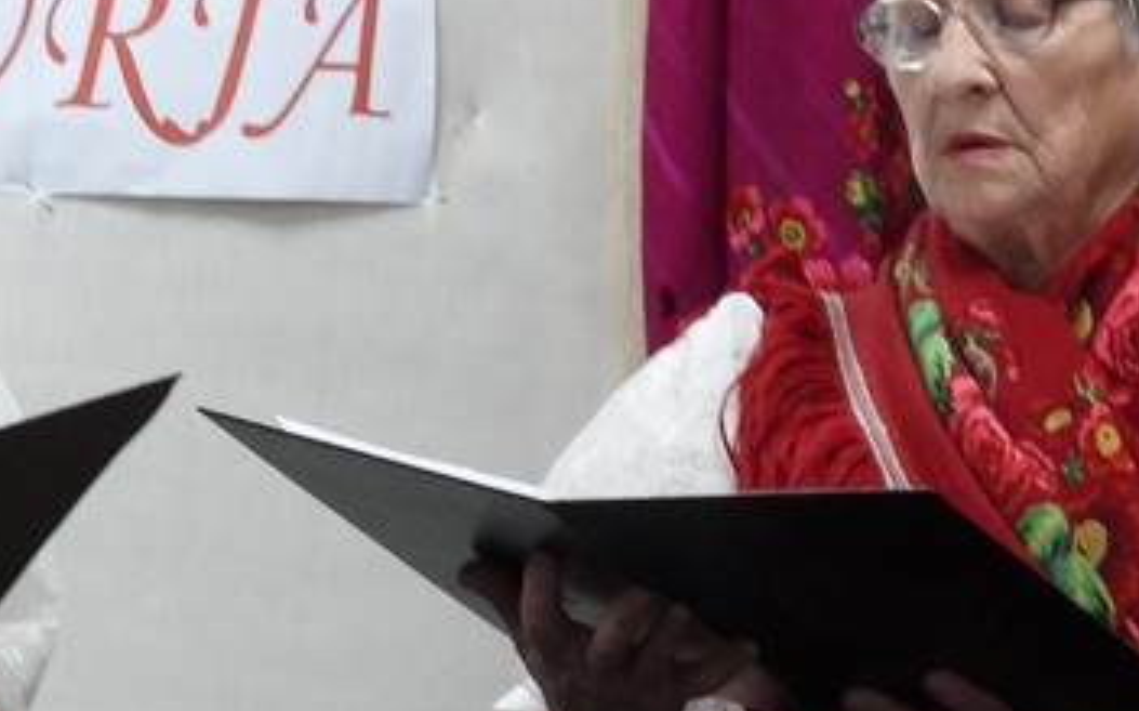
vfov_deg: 2.5
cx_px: 831
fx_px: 16320
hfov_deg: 4.0
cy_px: 708
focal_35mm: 526
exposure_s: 1/30
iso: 400
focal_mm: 26.1
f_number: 4
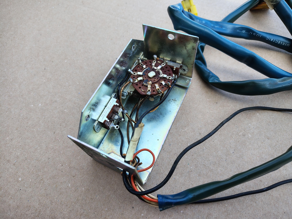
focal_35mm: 24
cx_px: 146
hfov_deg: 71.6
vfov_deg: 56.8
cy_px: 110
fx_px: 202
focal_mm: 5.56
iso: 100
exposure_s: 1/271
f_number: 1.8
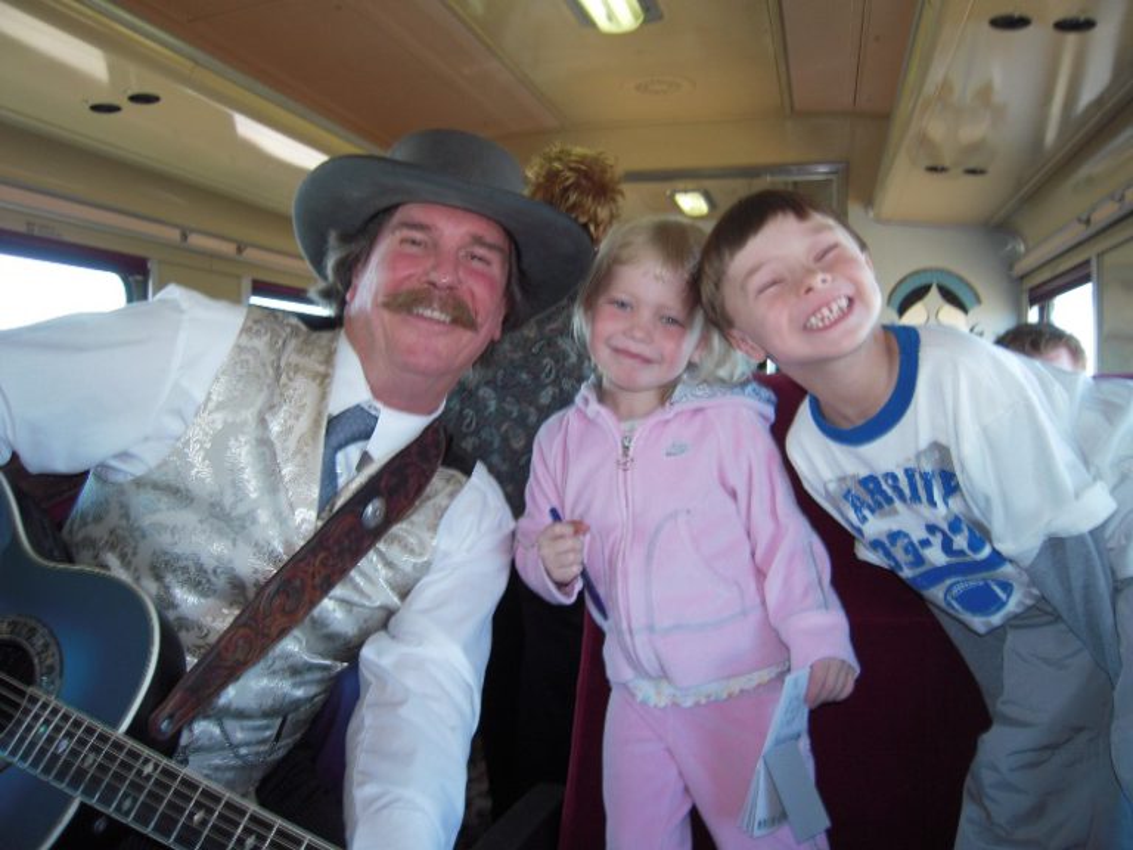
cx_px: 566
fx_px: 916
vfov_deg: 49.7
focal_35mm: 28
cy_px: 425
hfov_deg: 63.4
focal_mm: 5
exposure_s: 1/40
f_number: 2.7
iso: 100
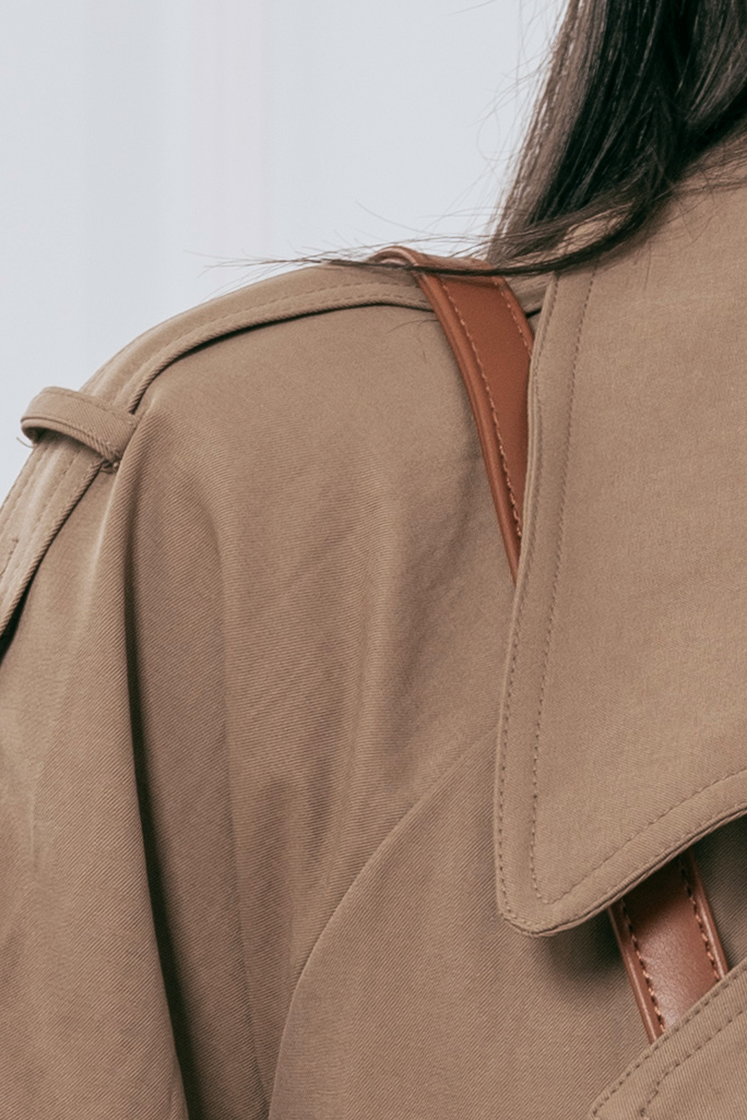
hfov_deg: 4.9
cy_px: 2119
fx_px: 8714
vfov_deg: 7.1
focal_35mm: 280
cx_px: 1093
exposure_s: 1/125
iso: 200
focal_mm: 41
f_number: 8
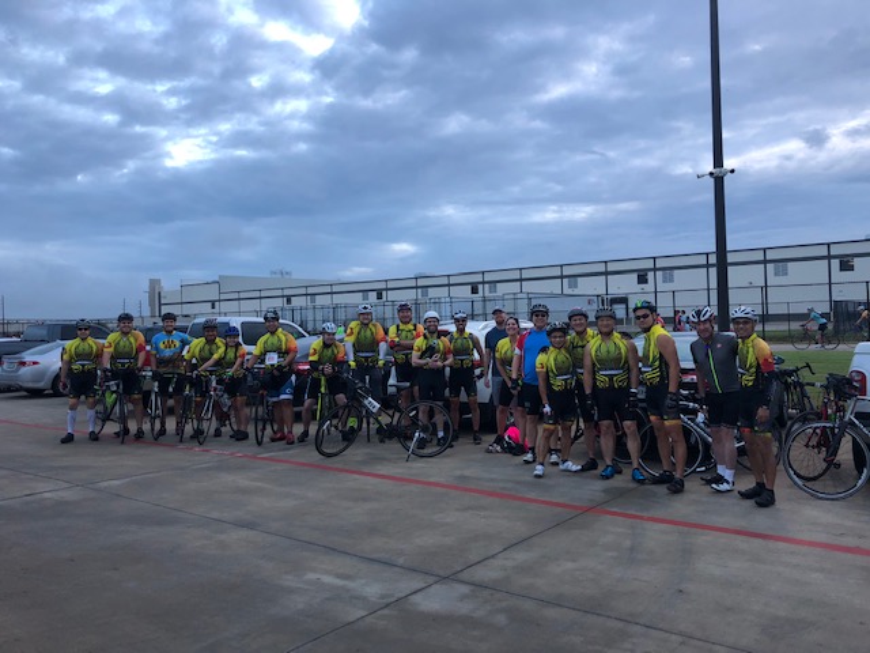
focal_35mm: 28
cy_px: 326
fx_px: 704
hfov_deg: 63.4
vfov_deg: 49.7
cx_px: 435
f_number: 1.8
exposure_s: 1/120
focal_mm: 3.99
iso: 50
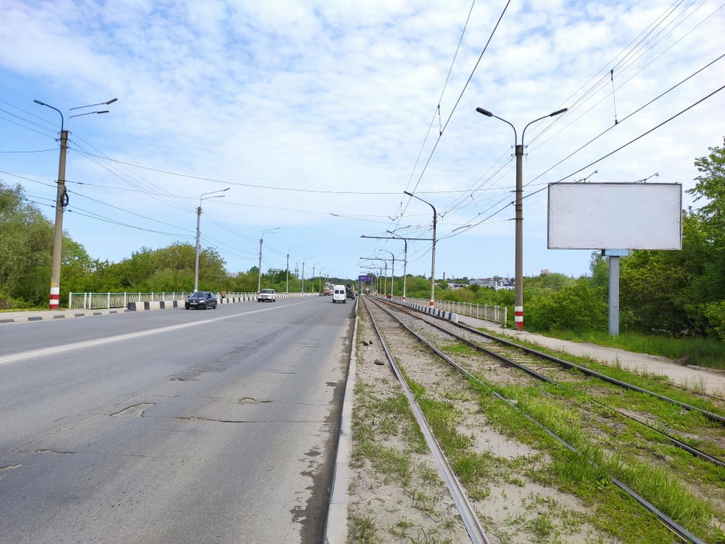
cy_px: 272
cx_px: 362
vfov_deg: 53.1
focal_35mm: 26
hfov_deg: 67.3
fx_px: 545
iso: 112
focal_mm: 4.77
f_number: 1.75
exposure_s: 1/1458
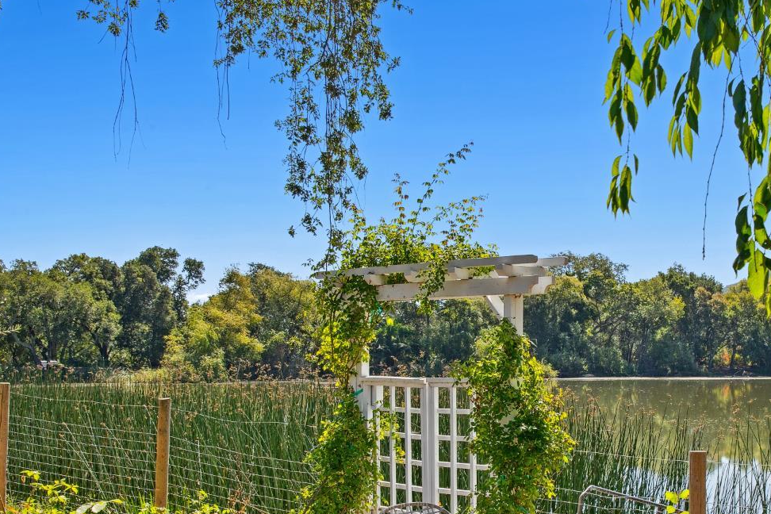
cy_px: 377
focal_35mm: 54
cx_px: 523
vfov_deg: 24.8
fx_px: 1156
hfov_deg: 36.4
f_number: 8
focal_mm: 35
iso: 400
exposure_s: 1/400
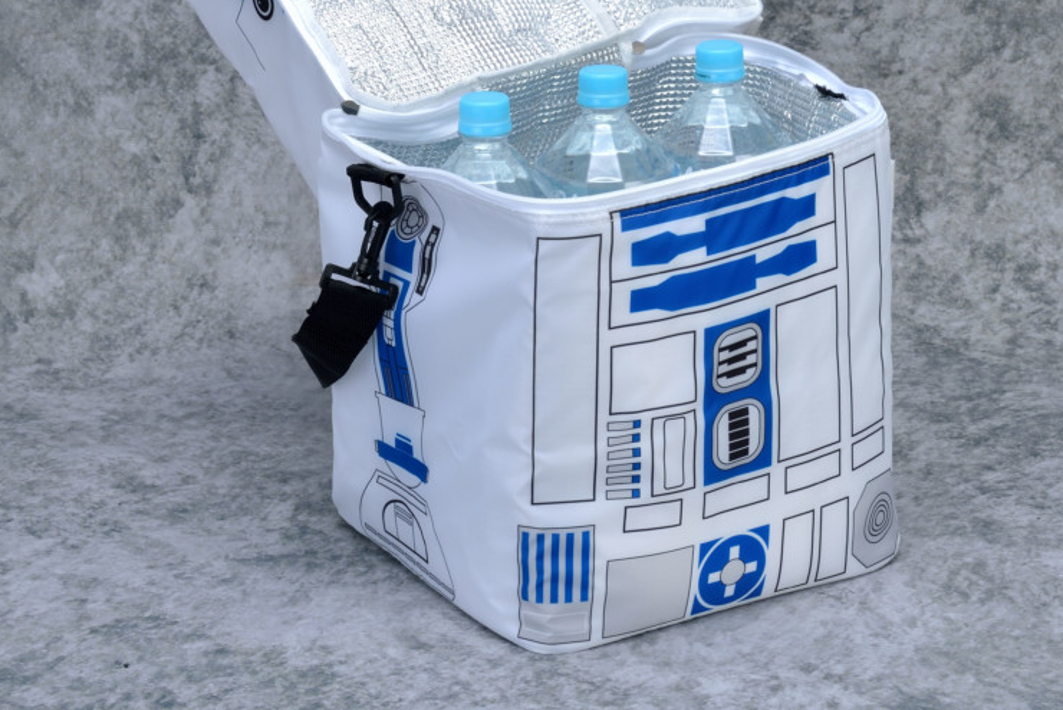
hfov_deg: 19.1
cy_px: 169
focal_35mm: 107
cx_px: 588
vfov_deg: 12.8
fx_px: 3161
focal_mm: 66
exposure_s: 1/125
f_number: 16
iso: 160
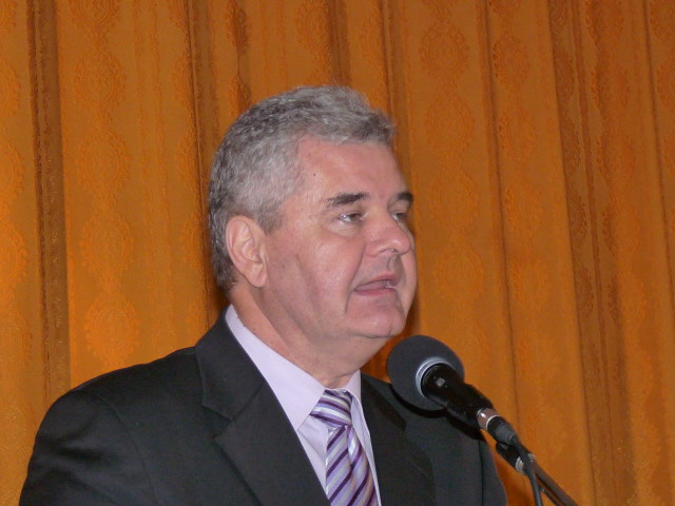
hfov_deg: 14.4
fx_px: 2671
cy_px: 253
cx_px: 338
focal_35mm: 137
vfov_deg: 10.8
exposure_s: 1/40
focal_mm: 13.8
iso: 250
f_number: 3.4
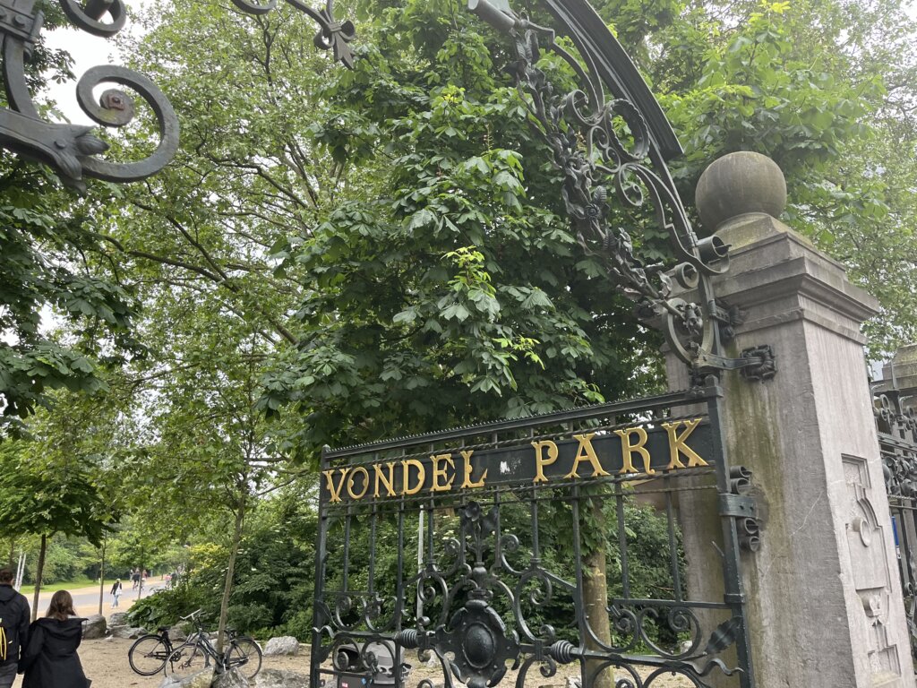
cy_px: 344
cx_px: 458
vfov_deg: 53.1
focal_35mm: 26
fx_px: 689
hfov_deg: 67.3
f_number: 1.6
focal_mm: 5.1
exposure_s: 1/121
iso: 125
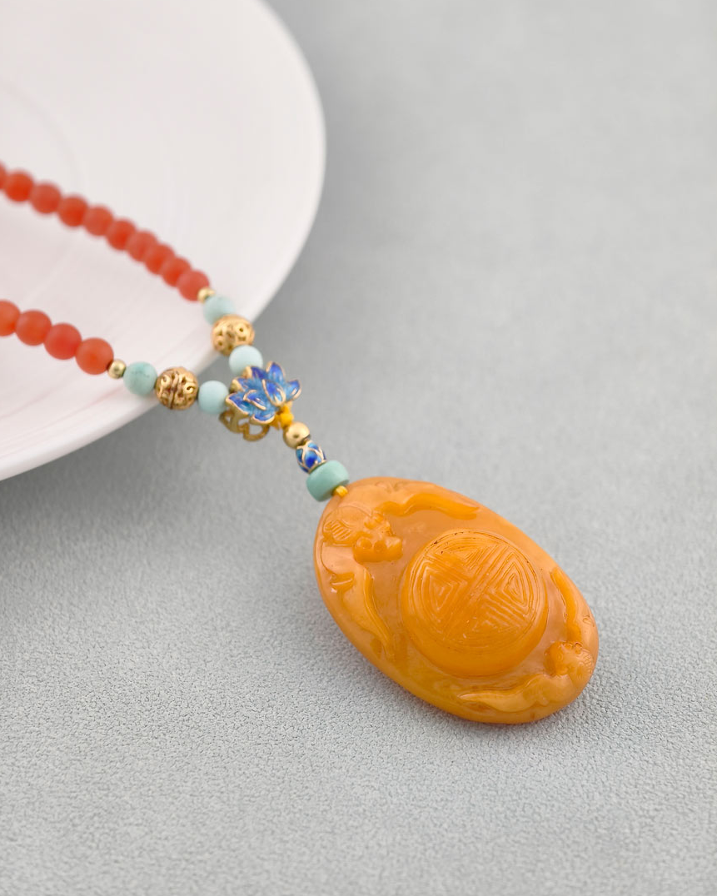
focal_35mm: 89
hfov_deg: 17.3
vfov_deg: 21.5
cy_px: 421
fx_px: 2360
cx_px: 358
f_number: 2.67
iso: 125
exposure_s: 1/160
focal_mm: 22.48
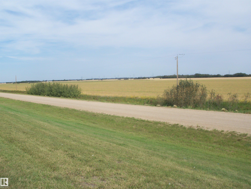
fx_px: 290
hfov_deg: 46.8
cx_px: 126
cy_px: 94
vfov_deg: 36.0
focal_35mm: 40
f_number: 5.6
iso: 64
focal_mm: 7.2
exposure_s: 1/400
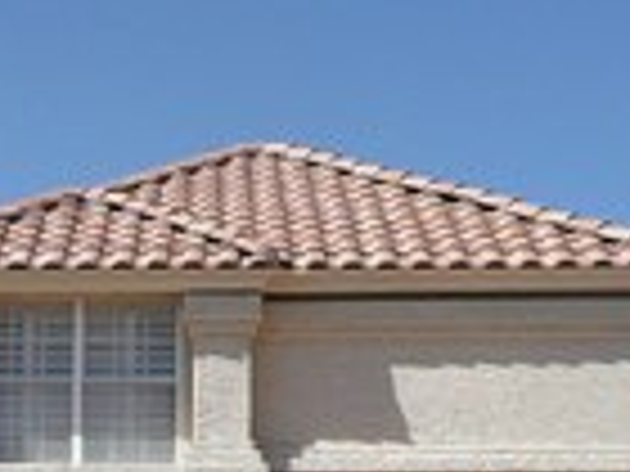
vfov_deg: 14.0
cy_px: 459
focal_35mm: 104
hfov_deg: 18.4
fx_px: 1893
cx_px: 9
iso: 100
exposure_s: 1/1000
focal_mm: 4.6
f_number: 3.3
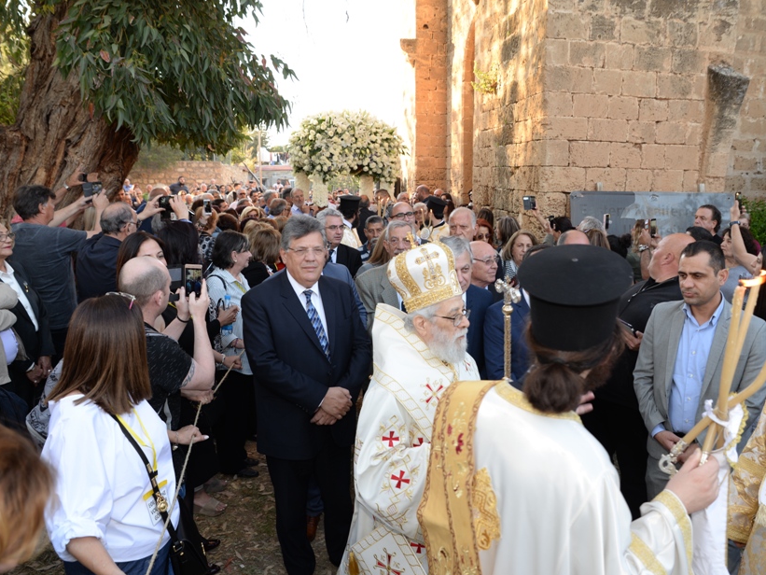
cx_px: 423
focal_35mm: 27
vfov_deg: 51.4
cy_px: 283
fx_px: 598
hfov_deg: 65.2
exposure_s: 1/40
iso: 125
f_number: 5.6
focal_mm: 24
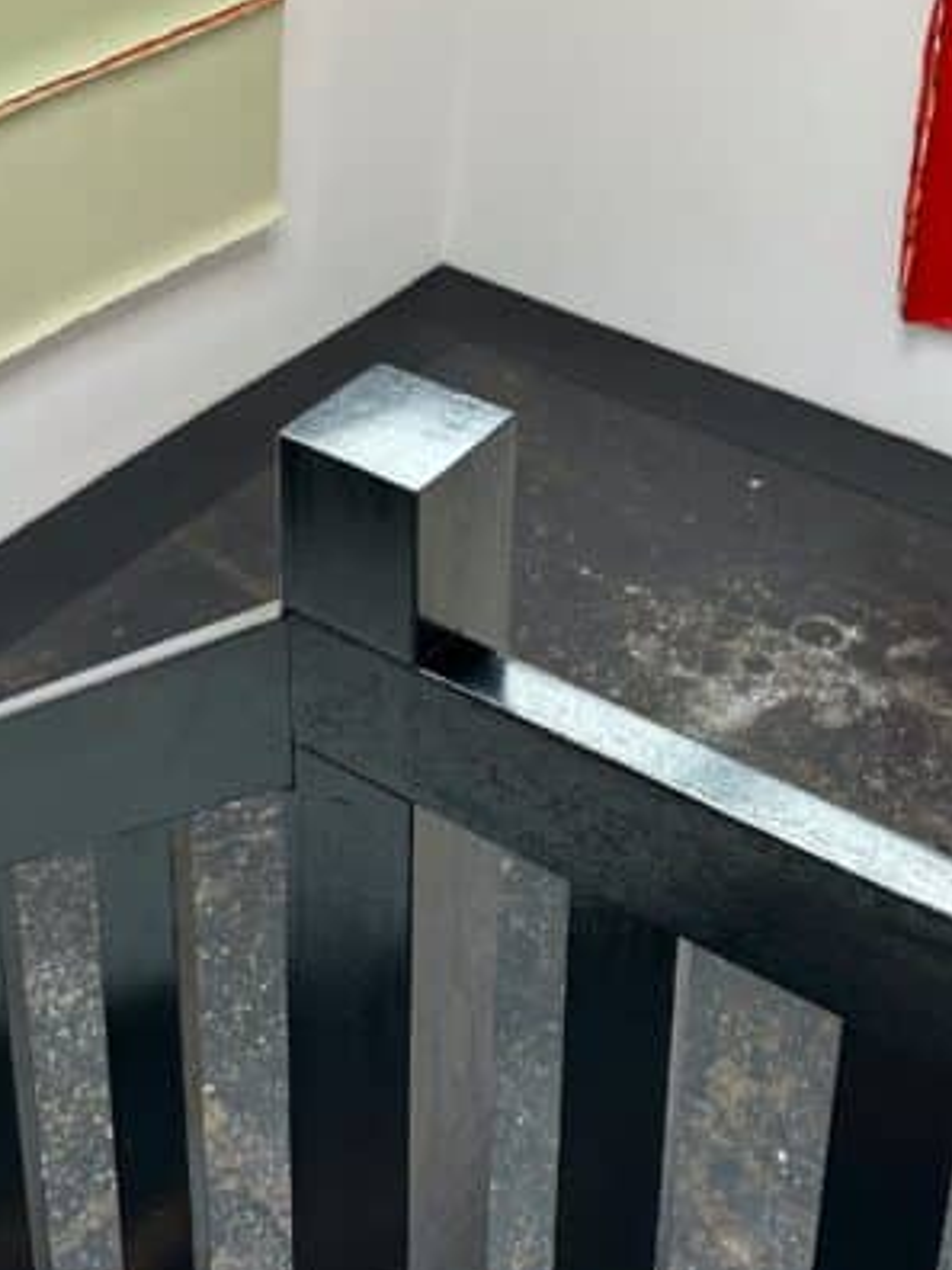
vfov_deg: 30.4
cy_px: 241
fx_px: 2273
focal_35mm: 62
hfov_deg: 23.6
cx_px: 446
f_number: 1.78
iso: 100
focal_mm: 6.86
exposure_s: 1/121
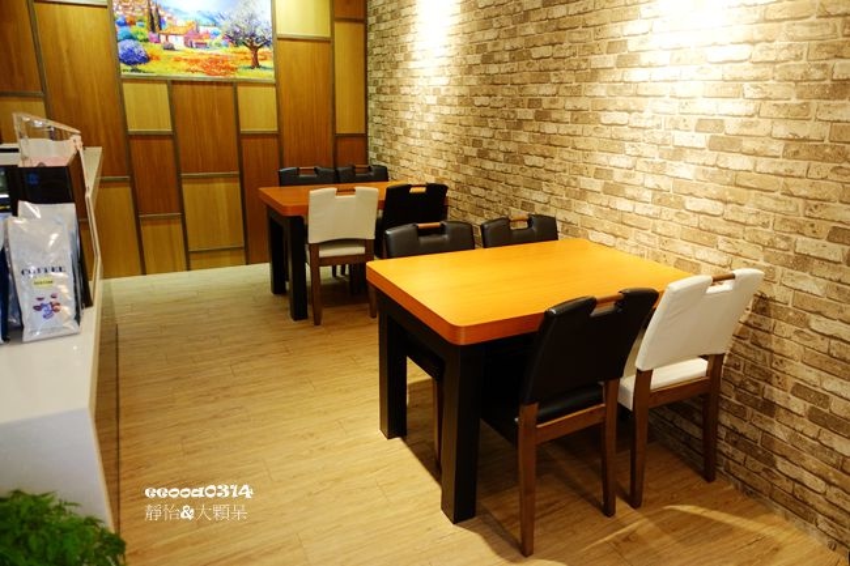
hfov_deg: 73.8
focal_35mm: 24
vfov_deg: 53.1
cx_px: 425
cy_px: 283
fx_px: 566
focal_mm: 8.8
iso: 200
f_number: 1.8
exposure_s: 1/30
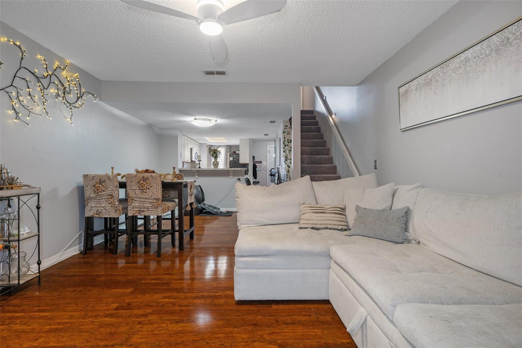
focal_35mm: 17
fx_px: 246
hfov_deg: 93.3
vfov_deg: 70.4
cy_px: 174
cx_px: 261
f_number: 8
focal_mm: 17
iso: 320
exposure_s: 1/1.67
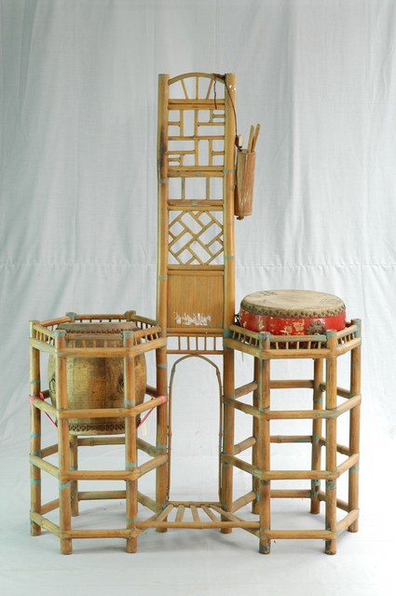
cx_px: 198
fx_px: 1092
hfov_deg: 20.6
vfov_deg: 30.5
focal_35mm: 66
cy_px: 298
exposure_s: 1/6
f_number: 8
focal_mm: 44
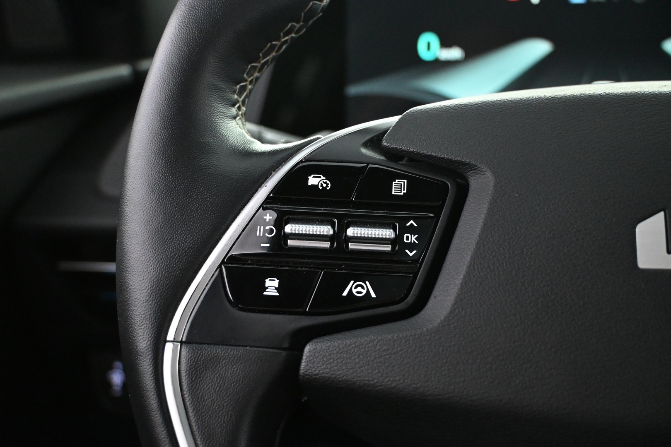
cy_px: 224
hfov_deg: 47.2
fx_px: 769
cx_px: 336
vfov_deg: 32.4
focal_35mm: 41
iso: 5000
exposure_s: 1/40
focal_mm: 27.5
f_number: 4.5
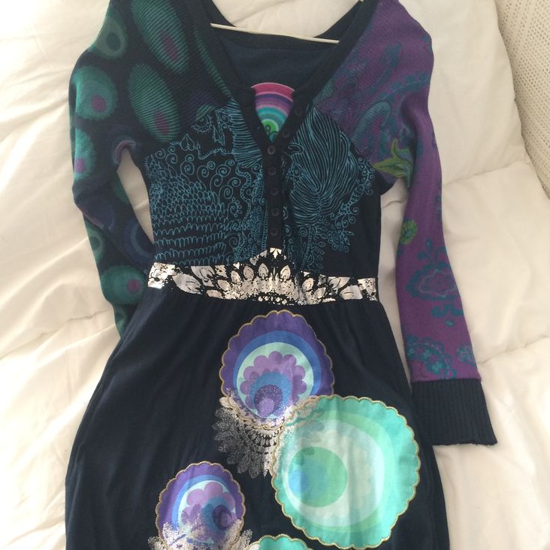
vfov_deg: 46.6
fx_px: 629
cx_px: 275
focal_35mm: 35
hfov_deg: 47.2
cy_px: 358
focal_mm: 4.15
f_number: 2.2
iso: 125
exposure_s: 1/33
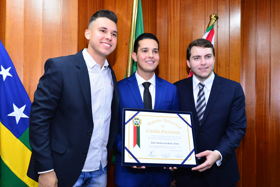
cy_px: 94
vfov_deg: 43.6
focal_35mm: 30
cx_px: 140
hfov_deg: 61.9
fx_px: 233
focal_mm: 30
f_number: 5
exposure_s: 1/125
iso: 3200
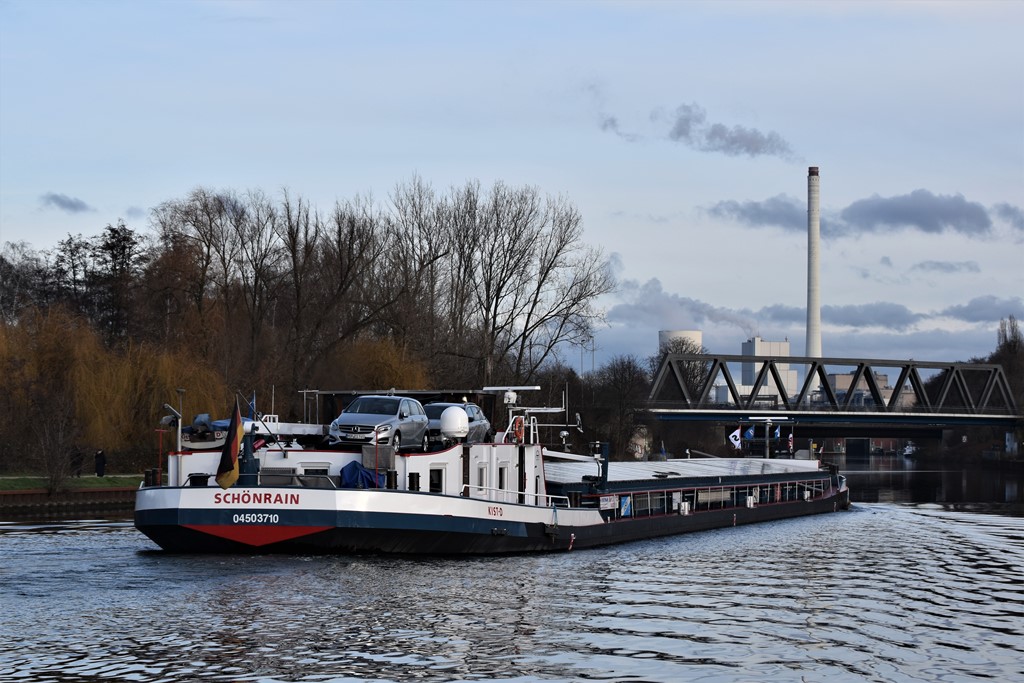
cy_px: 342
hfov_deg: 19.5
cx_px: 512
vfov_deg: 13.0
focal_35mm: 105
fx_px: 2987
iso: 200
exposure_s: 1/250
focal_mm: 70
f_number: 8
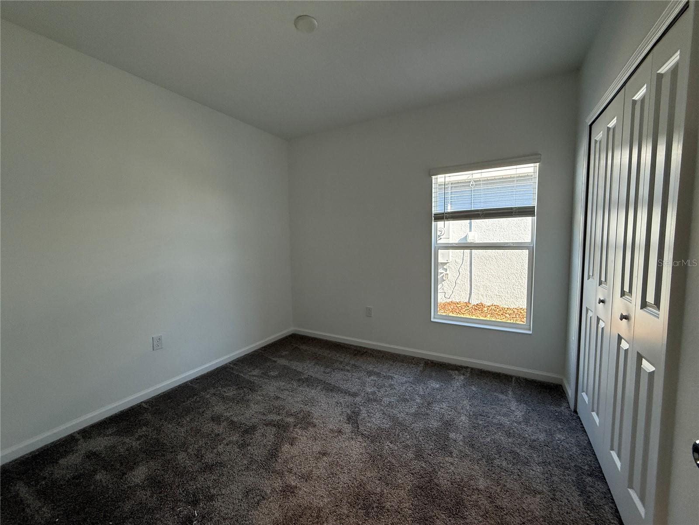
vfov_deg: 85.7
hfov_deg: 102.1
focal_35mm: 14
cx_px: 350
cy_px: 262
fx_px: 283
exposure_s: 1/120
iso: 125
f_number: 2.2
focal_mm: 2.22
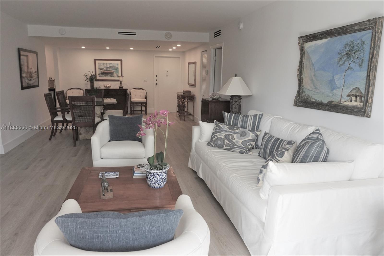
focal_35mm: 24
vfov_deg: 53.1
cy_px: 128
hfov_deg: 73.8
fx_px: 256
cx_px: 192
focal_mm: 16
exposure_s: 1/100
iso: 320
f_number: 5.6
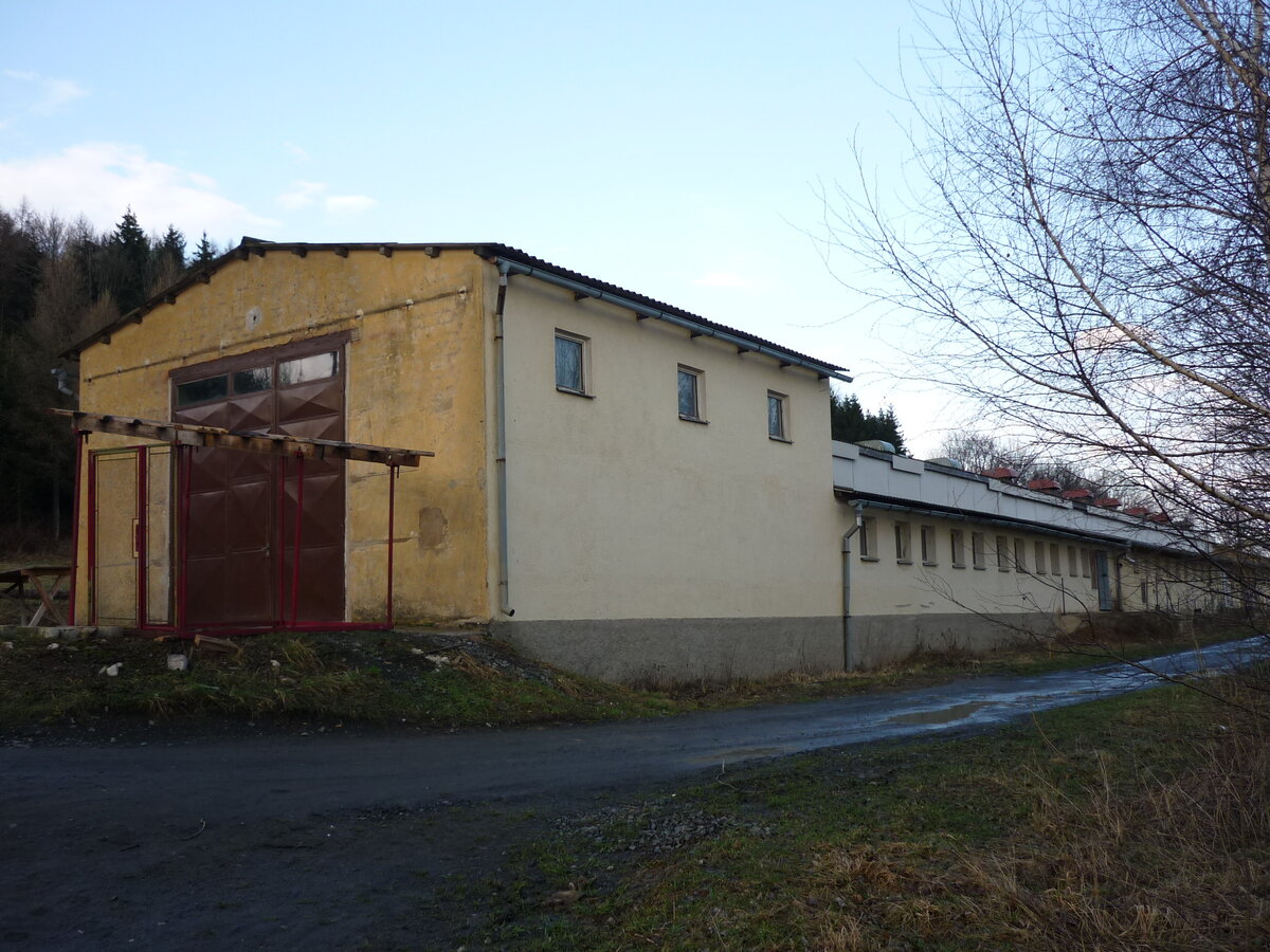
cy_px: 476
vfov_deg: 42.9
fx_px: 1211
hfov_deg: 55.4
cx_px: 635
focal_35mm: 33
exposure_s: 1/200
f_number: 2.8
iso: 80
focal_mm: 5.5
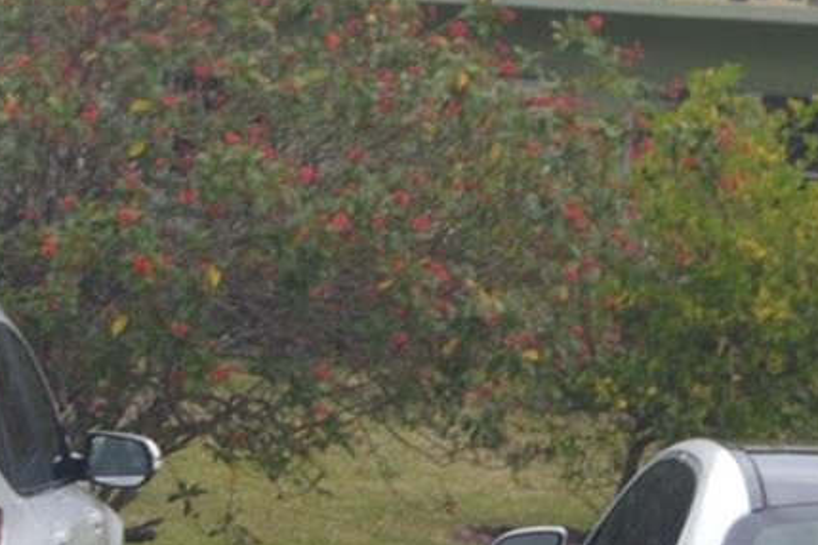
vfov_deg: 7.0
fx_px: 4450
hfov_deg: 10.0
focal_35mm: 196
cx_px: -637
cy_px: 290
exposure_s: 1/160
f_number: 6.3
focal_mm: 35
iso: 100
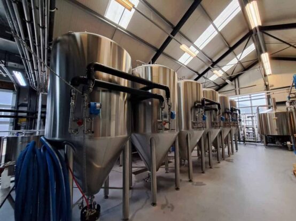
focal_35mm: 13
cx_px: 148
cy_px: 110
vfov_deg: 89.9
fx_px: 111
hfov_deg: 106.2
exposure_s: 1/50
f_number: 2.2
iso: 160
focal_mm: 1.7
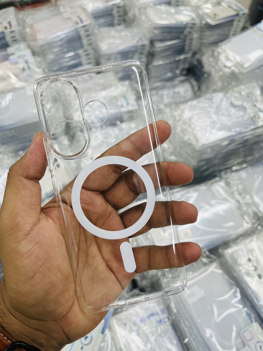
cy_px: 176
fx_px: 263
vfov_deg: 67.3
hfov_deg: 53.1
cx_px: 132
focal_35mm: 26
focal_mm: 5.1
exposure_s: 1/208
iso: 40
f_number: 1.6
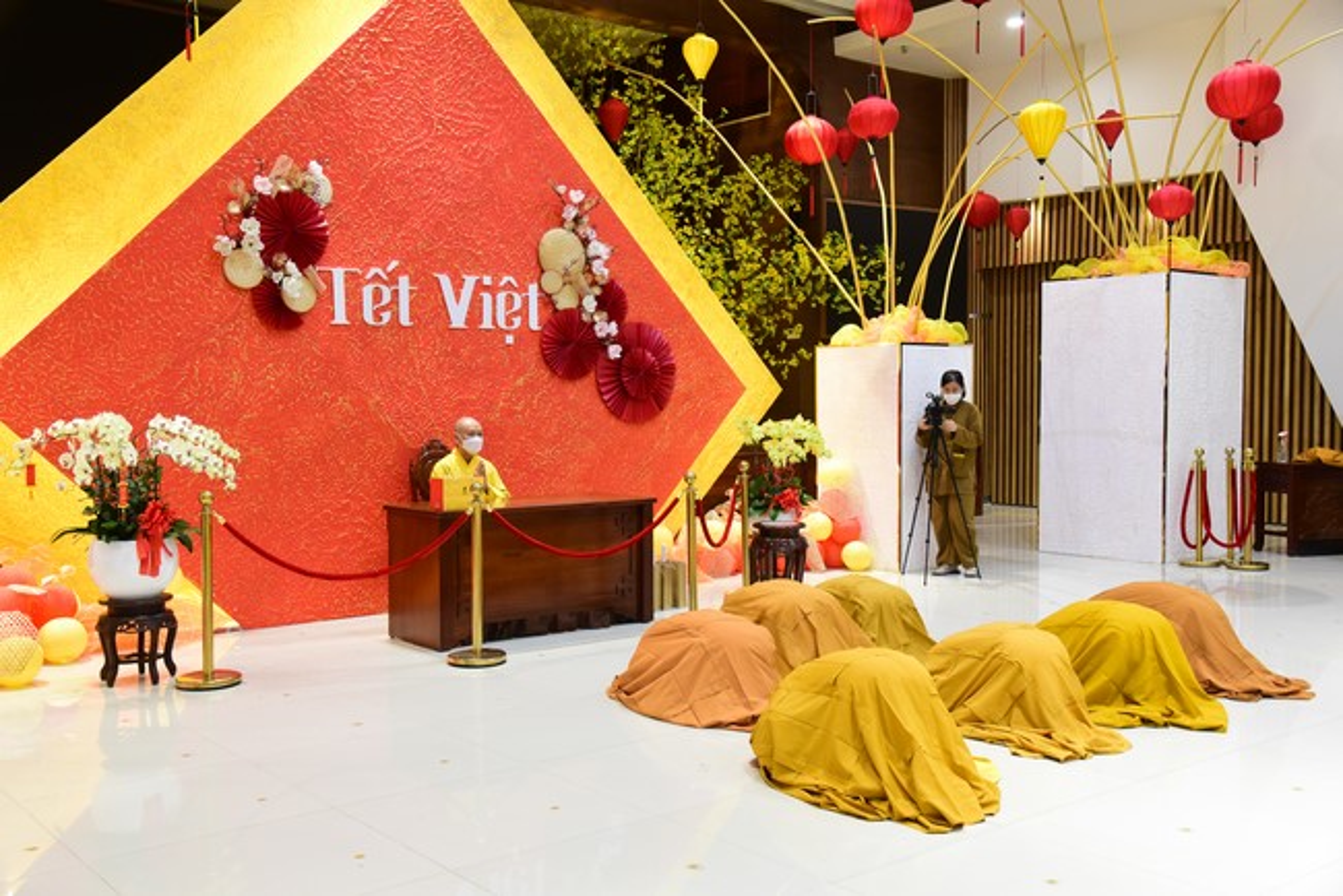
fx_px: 1306
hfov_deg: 54.4
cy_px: 448
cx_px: 672
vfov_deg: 37.9
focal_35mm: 35
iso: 3200
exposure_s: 1/80
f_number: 5.6
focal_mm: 35
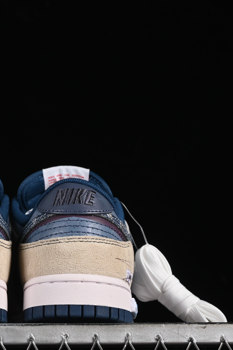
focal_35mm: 123
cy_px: 195
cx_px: -13
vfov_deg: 16.7
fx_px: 1195
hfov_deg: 11.0
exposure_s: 1/160
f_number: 7.1
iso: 125
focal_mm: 48
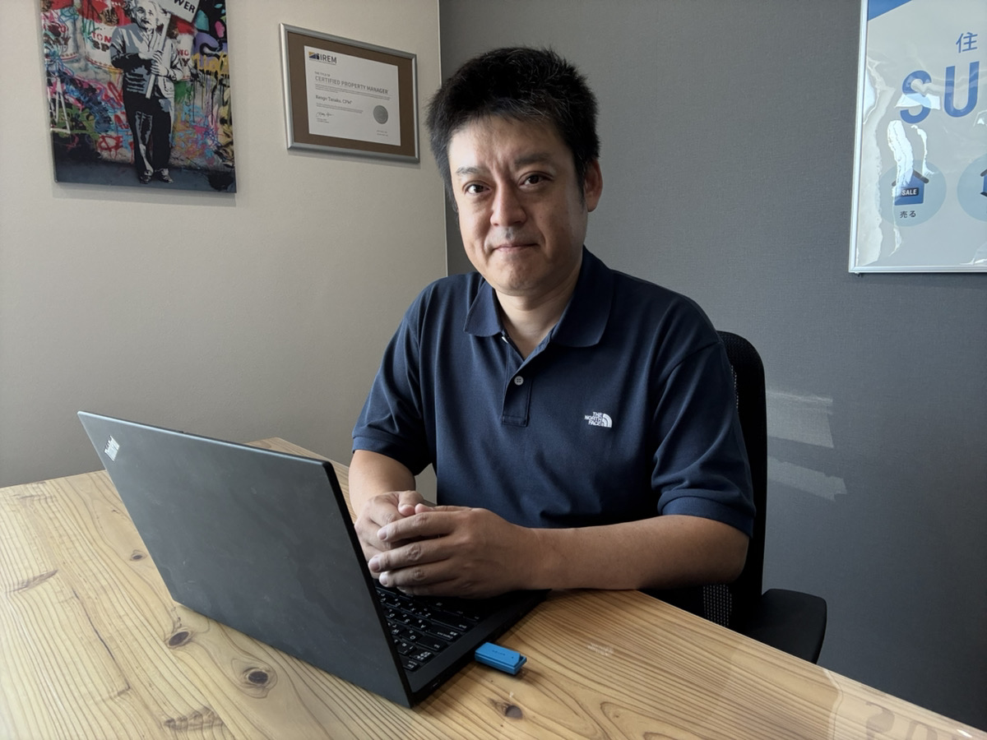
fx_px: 656
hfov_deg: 73.9
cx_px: 494
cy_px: 370
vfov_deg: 58.9
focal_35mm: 23
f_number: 1.9
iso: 100
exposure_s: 1/60
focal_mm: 2.69
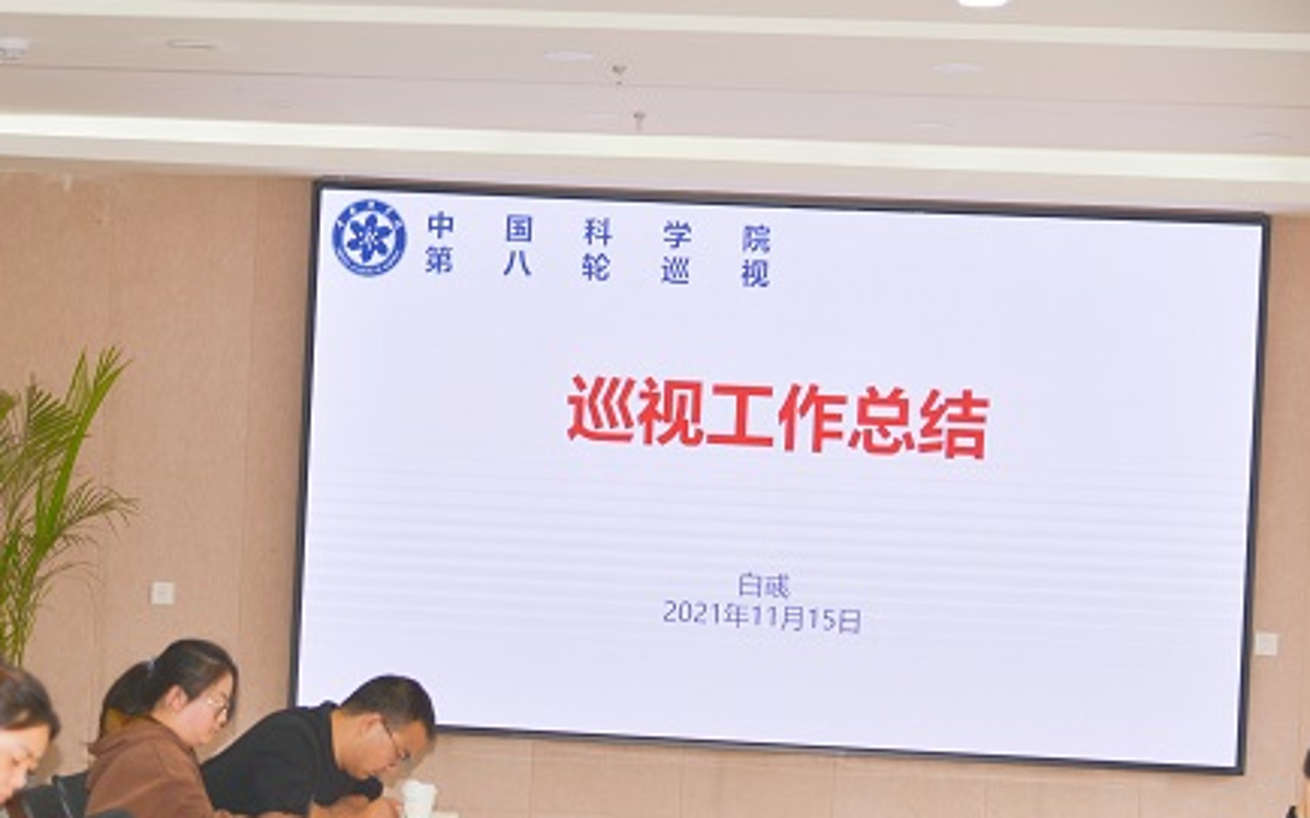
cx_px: 435
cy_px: 552
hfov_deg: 22.2
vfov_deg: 14.0
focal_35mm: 93
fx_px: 3319
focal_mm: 66
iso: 110
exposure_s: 1/80
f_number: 4
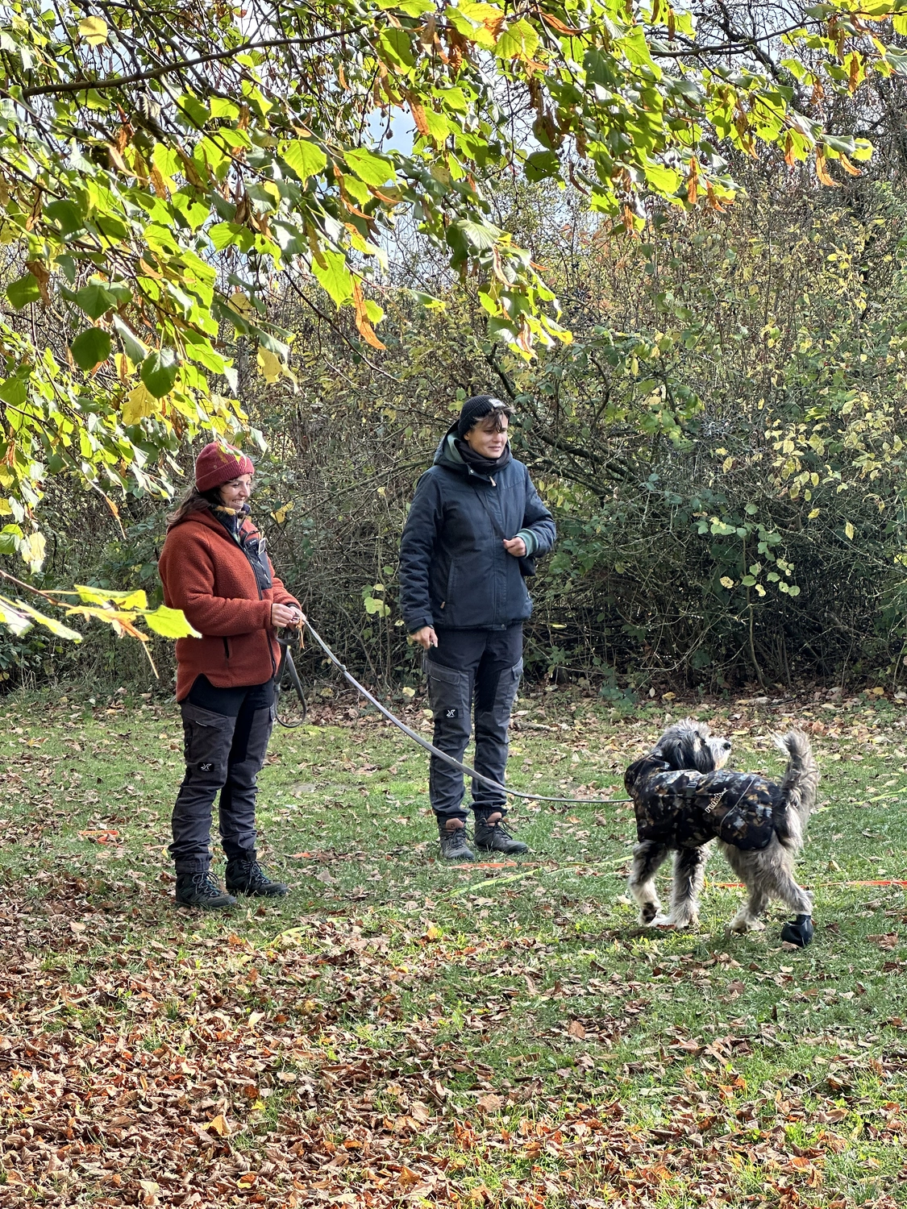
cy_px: 604
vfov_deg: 25.3
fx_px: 2690
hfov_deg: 19.1
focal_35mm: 77
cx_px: 454
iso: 32
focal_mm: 9
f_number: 2.8
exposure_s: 1/107
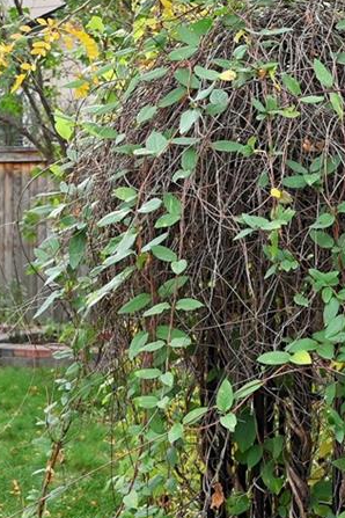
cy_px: 262
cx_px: 60
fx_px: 1236
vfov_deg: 23.6
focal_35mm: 86
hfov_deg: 15.8
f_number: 5
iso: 200
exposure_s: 1/250
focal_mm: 24
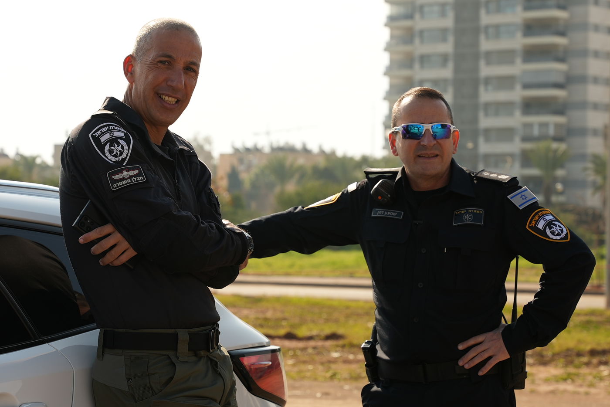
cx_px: 305
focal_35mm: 105
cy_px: 204
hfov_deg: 19.5
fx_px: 1779
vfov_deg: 13.0
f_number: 5
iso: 80
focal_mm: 70
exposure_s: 1/100
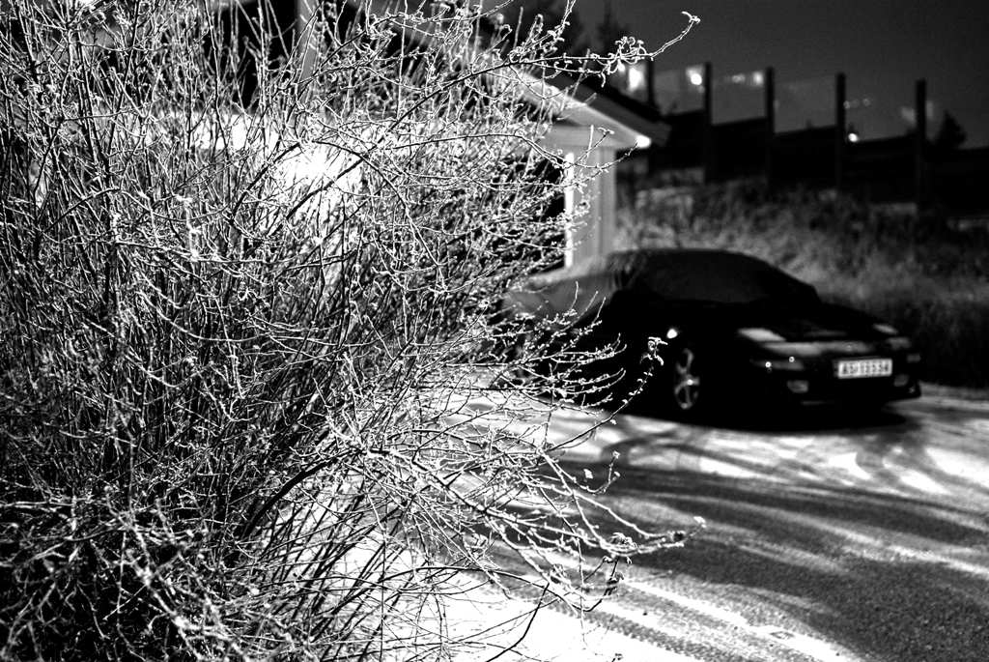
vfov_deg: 26.5
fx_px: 1402
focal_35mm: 51
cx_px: 494
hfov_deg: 38.8
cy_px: 331
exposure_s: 1
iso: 400
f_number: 2.8
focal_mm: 34
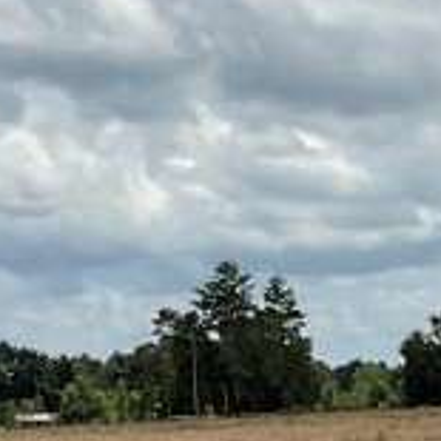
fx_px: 2436
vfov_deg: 9.7
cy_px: 828
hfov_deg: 10.0
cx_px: 697
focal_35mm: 169
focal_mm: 3
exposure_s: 1/2141
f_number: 1.8
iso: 16
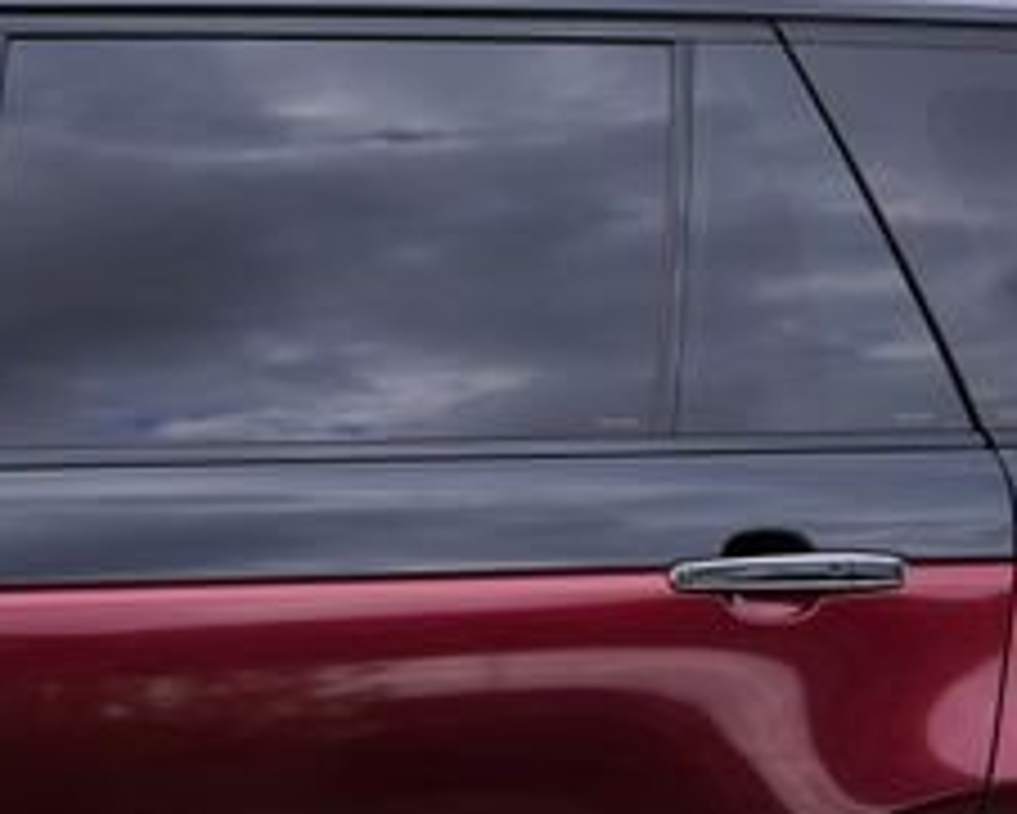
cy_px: 286
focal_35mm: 102
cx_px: -261
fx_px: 3071
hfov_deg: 17.7
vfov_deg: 15.1
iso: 100
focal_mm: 24
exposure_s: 1/200
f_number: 8
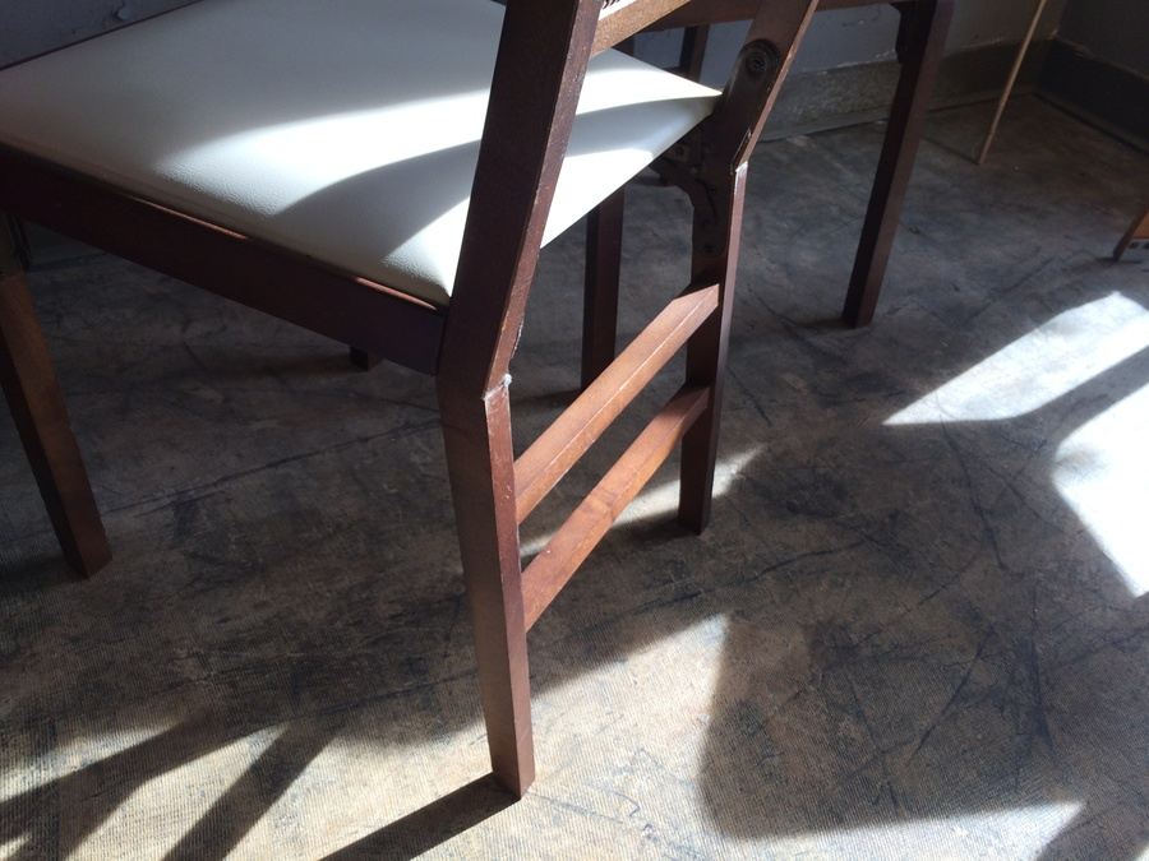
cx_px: 574
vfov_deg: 46.8
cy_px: 430
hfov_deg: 60.0
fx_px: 996
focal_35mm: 30
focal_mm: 4.12
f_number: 2.2
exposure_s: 1/204
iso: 32
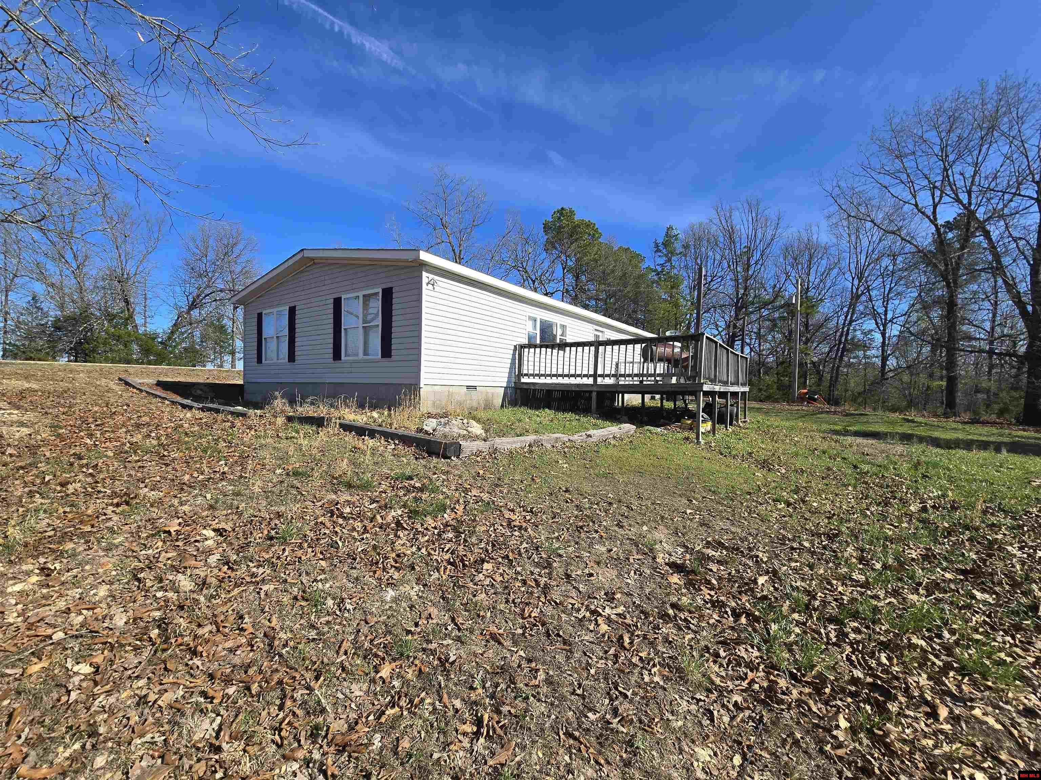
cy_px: 390
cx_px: 520
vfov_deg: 89.9
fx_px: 391
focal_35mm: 13
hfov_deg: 106.2
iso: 50
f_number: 2.2
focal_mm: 2.2
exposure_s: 1/1978
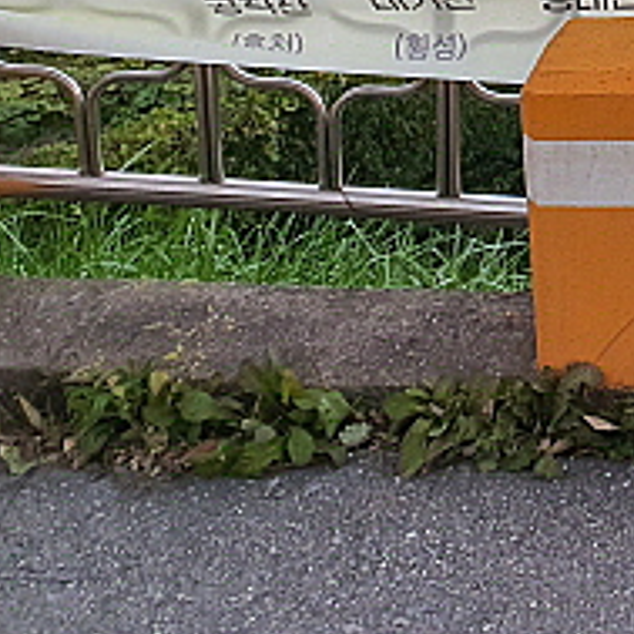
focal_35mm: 73
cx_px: 959
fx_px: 1513
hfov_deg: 20.2
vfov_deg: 22.0
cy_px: -114
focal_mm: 4.3
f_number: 2.4
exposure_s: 1/60
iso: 200
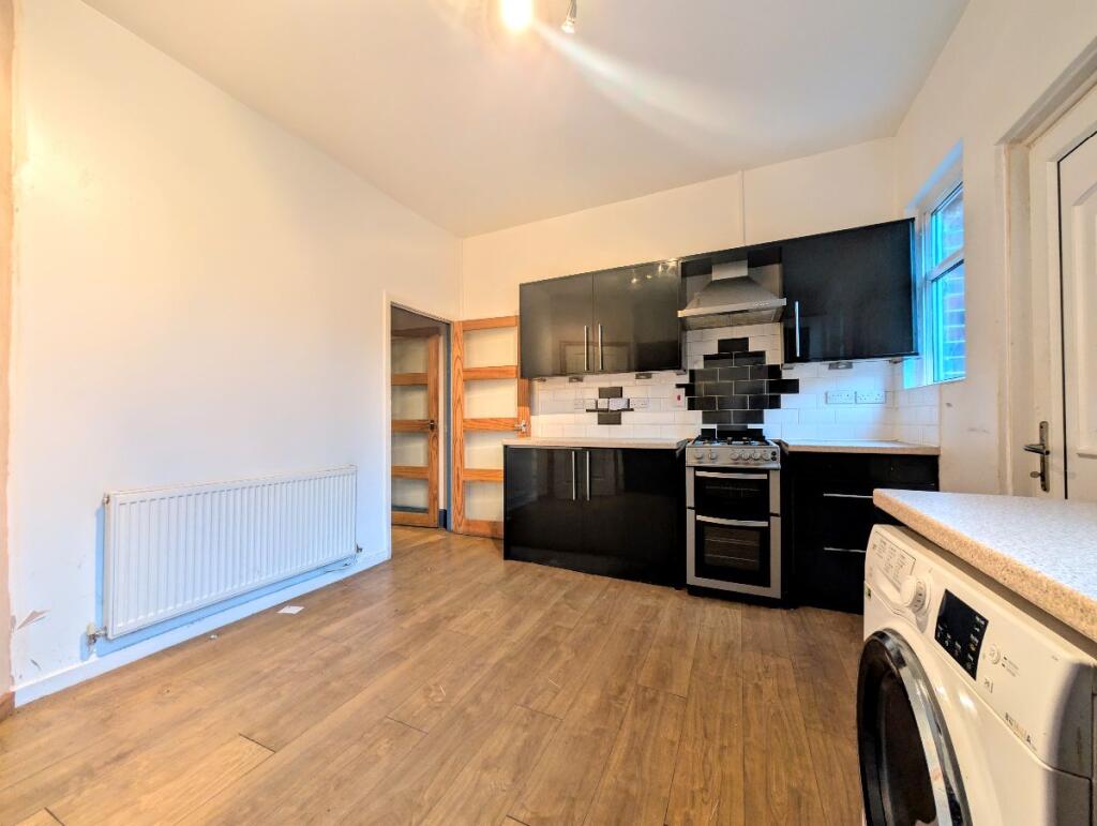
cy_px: 413
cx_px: 548
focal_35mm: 12
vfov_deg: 94.6
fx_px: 381
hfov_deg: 110.5
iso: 61
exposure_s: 1/16.7
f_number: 1.7
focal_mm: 2.02
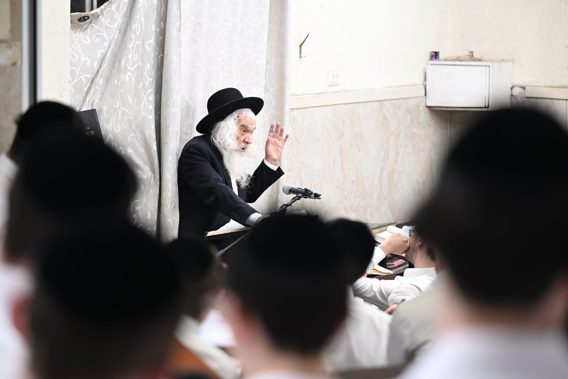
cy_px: 190
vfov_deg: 11.4
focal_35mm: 120
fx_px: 1893
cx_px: 284
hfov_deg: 17.1
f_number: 2.8
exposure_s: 1/200
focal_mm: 120
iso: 1000
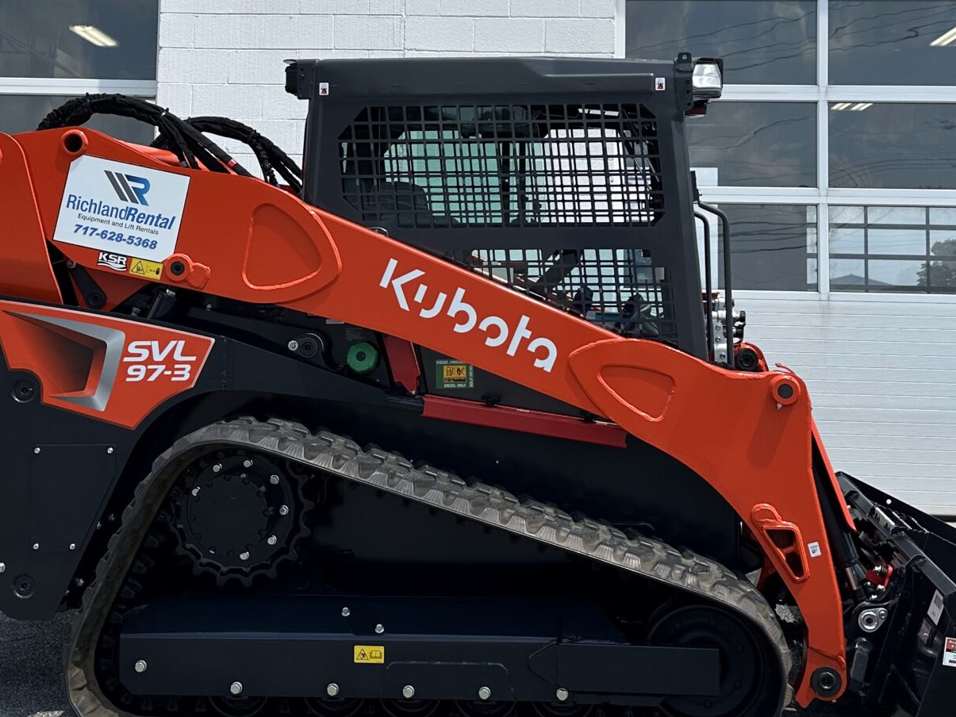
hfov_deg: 37.5
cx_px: 474
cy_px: 181
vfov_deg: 28.2
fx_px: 1409
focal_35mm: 51
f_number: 1.78
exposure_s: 1/5000
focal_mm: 6.86
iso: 80
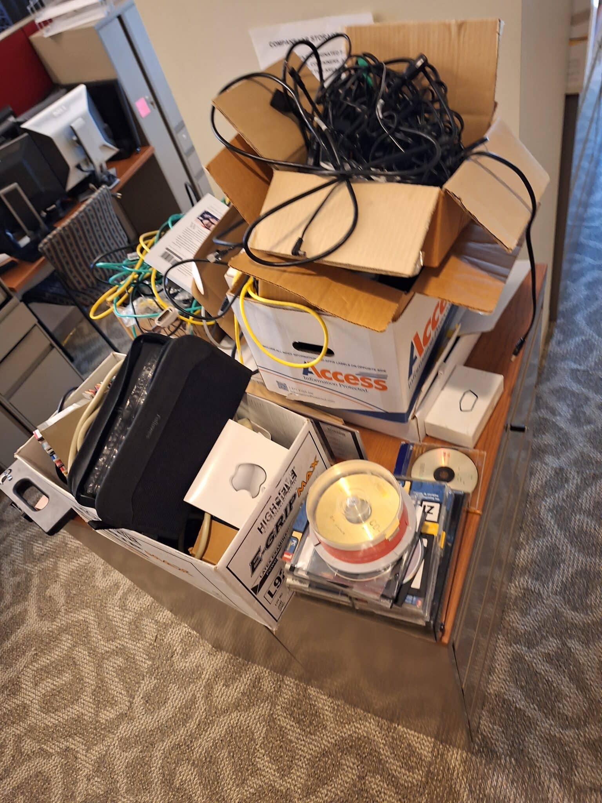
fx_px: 533
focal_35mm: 23
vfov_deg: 73.9
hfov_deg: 58.9
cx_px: 301
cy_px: 402
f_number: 1.8
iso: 250
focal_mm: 5.54
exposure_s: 1/30
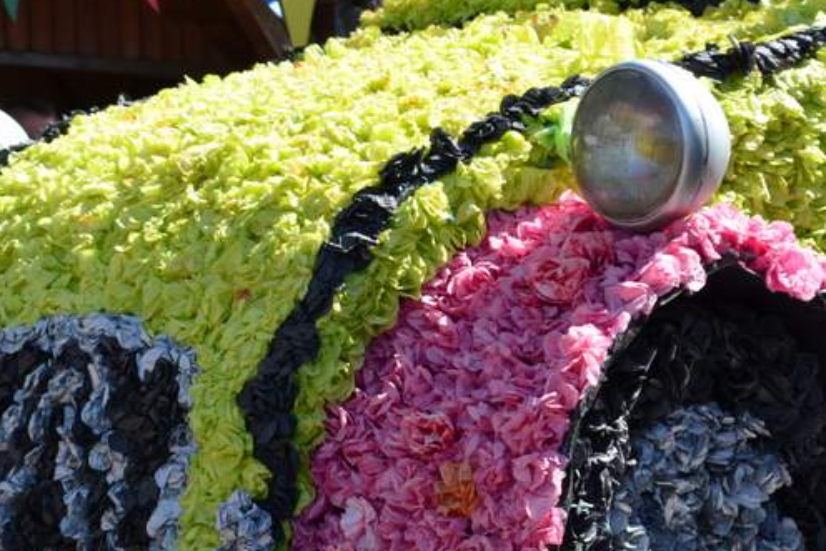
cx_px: 258
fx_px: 3048
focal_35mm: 133
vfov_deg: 10.3
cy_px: 403
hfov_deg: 15.4
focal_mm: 55
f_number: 8
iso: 200
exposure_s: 1/250
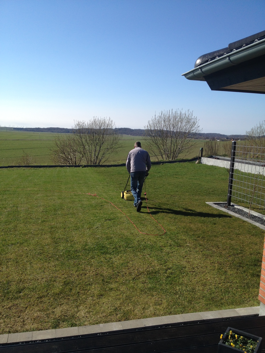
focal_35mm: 35
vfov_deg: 52.6
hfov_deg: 40.7
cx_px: 132
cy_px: 176
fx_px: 357
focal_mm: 4.28
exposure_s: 1/1905
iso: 50
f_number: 2.4
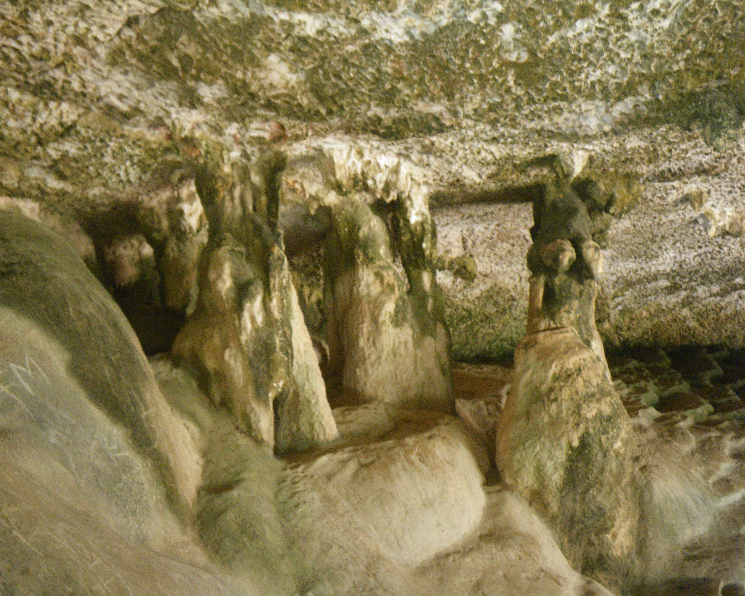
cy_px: 298
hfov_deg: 50.3
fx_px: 794
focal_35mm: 36
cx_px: 360
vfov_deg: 41.2
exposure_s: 1/50
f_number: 3.8
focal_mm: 6.1
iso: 400
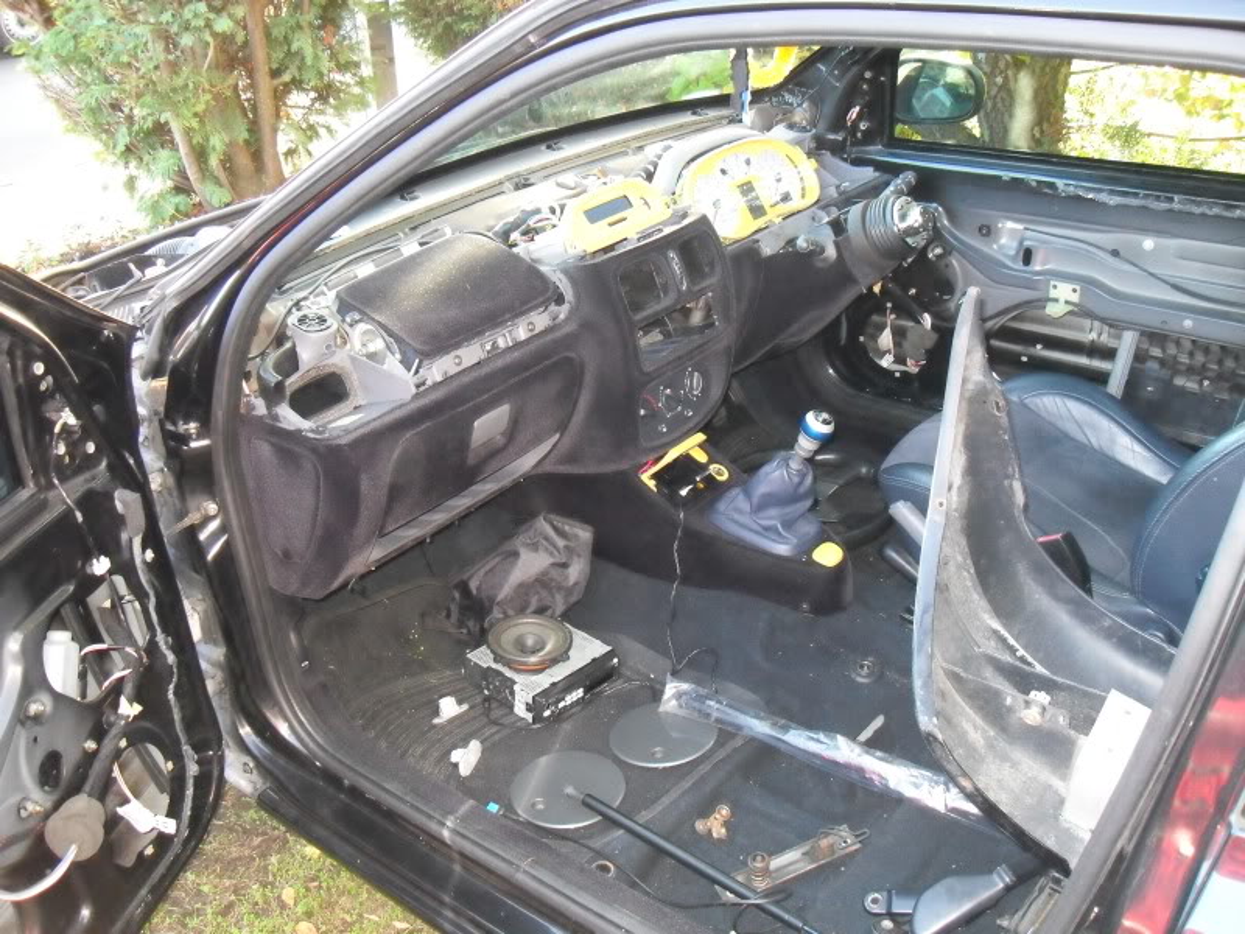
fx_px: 1259
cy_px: 467
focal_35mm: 35
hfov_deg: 52.6
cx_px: 622
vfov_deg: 40.7
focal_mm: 6.2
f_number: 2.8
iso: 320
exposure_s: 1/45
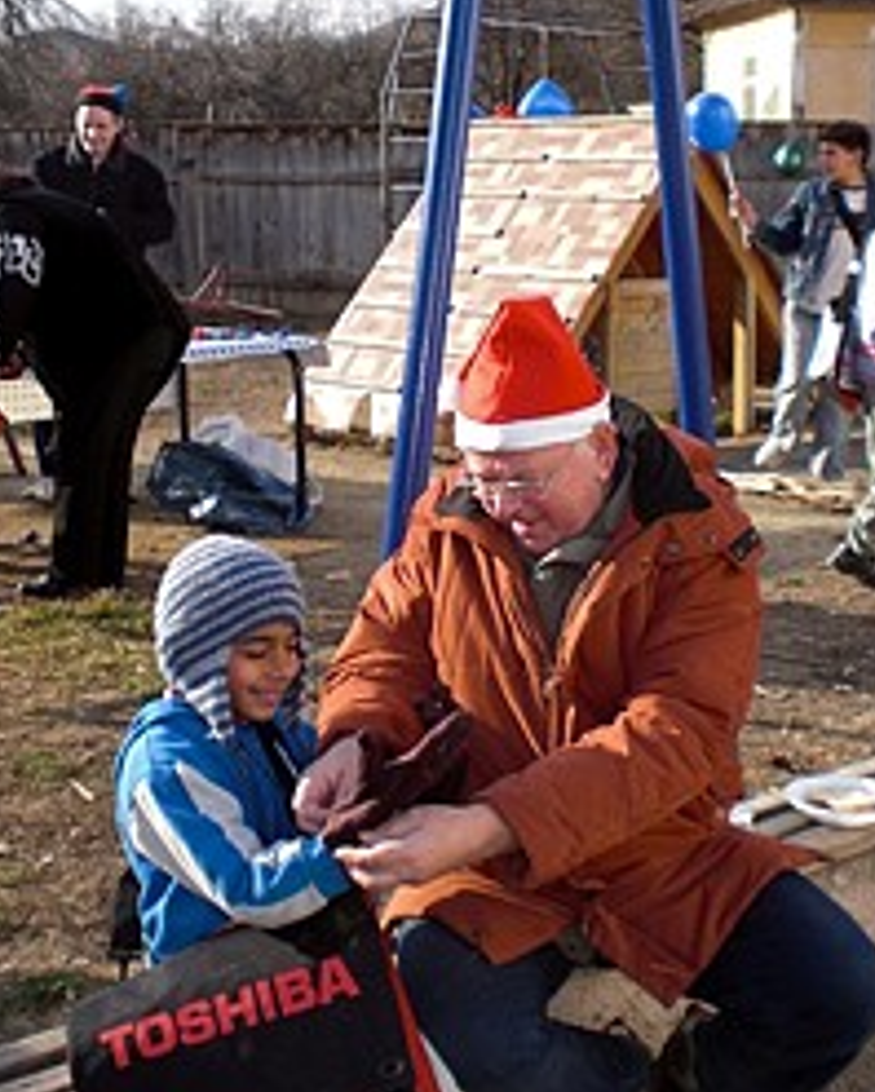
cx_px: 418
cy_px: 484
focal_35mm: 59
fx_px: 1908
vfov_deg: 31.9
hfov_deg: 25.8
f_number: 3.1
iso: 64
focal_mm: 6.3
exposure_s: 1/400
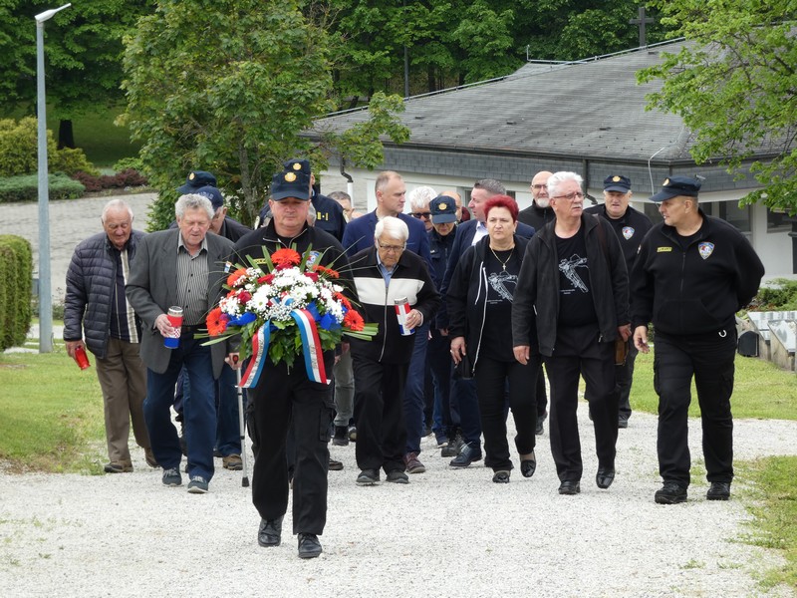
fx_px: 4213
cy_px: 299
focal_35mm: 183
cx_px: 398
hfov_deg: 10.8
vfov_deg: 8.1
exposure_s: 1/100
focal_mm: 32.7
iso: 80
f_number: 5.5
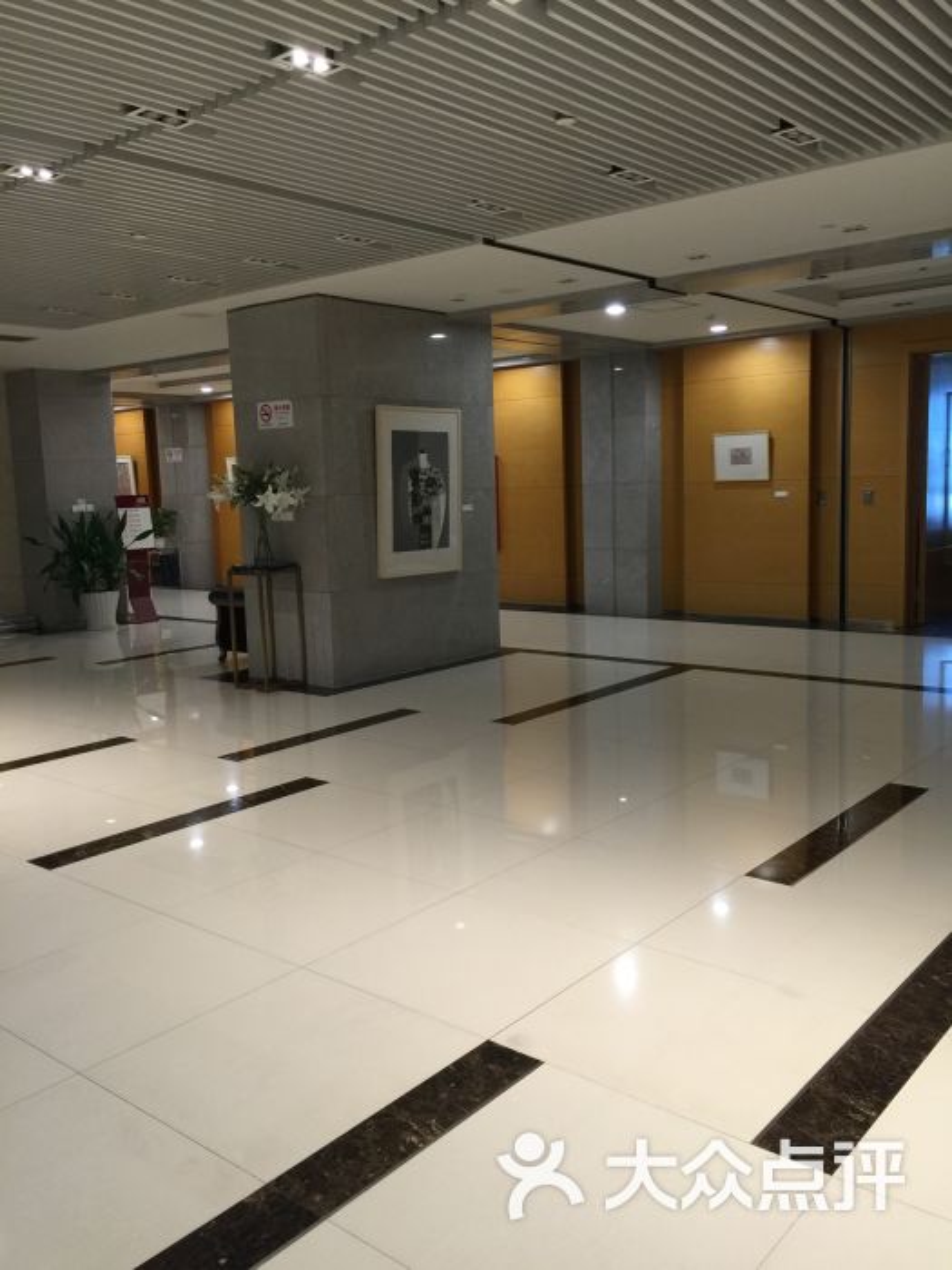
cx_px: 476
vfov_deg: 61.7
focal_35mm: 29
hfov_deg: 48.2
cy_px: 635
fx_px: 1063
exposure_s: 1/17
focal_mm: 4.15
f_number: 2.2
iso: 64
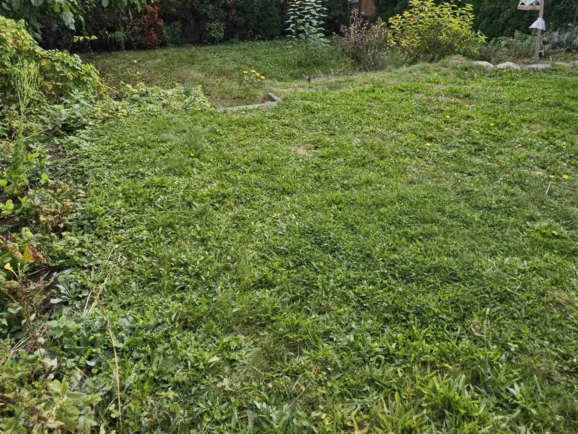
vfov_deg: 45.1
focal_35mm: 30
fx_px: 501
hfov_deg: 59.8
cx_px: 259
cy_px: 106
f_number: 2.2
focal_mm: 2.2
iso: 50
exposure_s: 1/1714
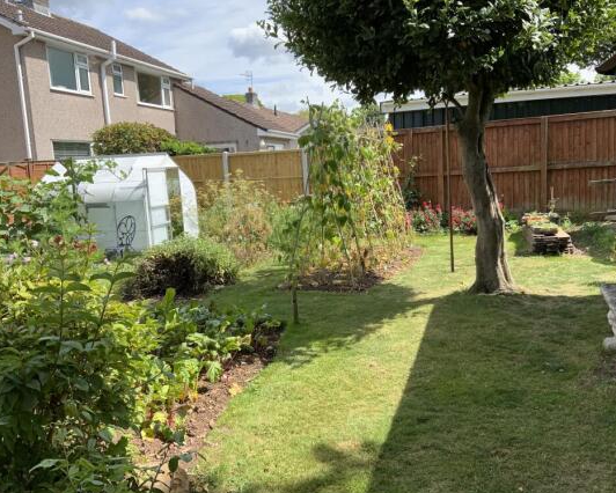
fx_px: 565
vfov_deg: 47.1
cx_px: 332
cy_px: 252
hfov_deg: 57.1
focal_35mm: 31
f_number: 1.8
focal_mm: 3
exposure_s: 1/842
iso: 16
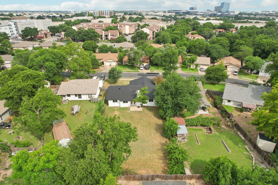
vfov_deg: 57.2
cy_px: 92
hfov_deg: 78.6
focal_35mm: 22
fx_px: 170
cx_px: 139
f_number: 2.8
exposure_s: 1/1250
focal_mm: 8.4
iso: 100
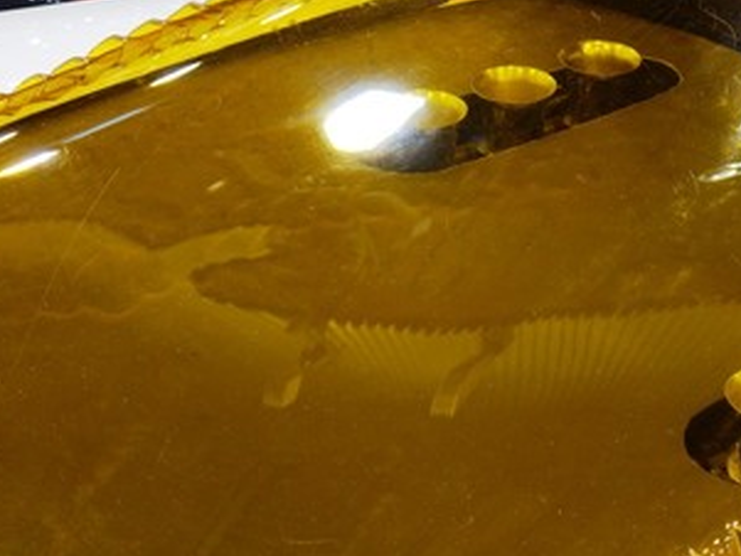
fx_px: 1970
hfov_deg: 20.7
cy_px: 207
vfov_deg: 16.1
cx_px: 721
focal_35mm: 92
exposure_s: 1/50
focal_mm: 17.8
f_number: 3.2
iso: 250
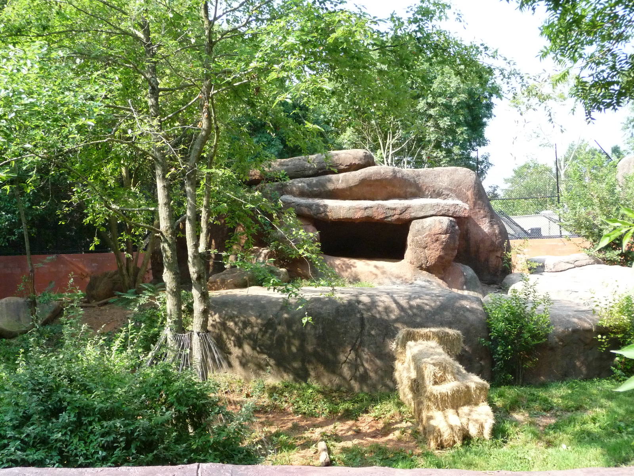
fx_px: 788
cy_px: 238
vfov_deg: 33.6
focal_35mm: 43
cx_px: 317
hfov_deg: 43.9
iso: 400
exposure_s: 1/400
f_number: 4
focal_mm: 7.1
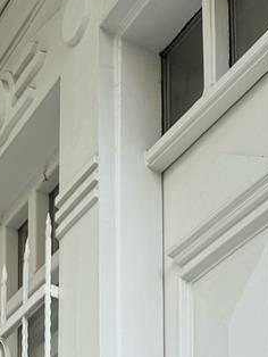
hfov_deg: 14.9
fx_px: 1021
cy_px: 682
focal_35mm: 99
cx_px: 79
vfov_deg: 16.1
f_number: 1.78
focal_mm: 6.76
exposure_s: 1/730
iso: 80
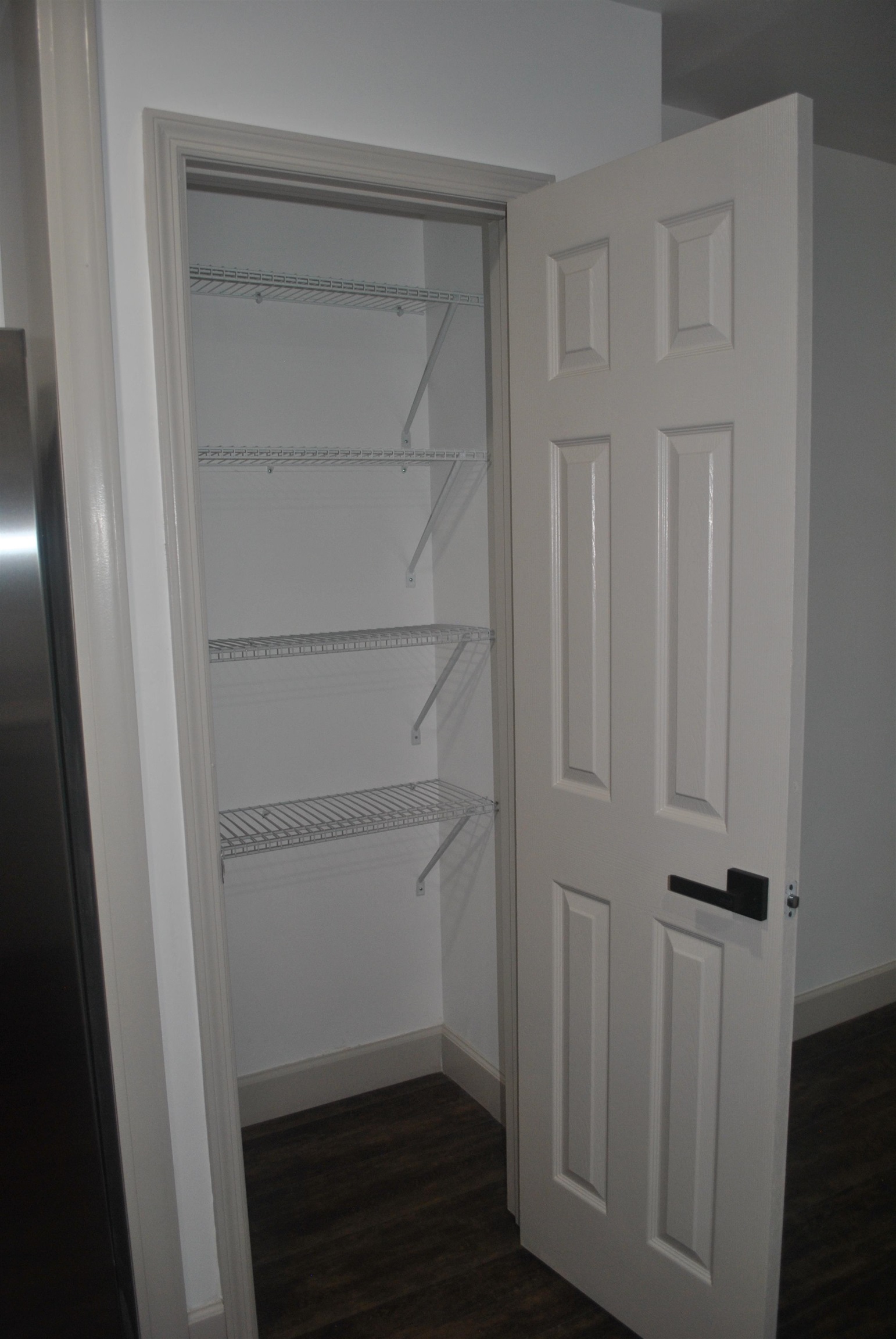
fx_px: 1005
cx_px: 448
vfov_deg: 67.3
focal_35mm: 27
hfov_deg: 48.0
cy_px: 670
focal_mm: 18
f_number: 3.5
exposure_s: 1/60
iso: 200
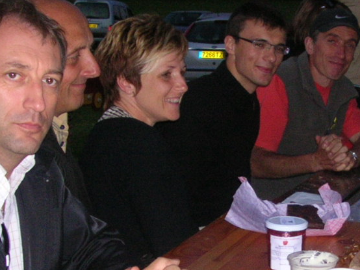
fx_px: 1051
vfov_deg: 14.5
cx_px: 306
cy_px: 234
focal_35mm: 101
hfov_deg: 19.2
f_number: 2.8
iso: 112
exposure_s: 1/60.1
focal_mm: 5.8
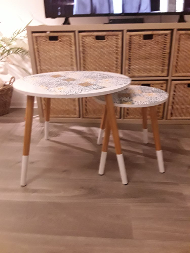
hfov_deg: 51.4
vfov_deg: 65.3
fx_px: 198
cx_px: 95
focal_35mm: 27
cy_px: 126
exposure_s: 1/17
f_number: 1.9
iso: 320
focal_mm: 2.91
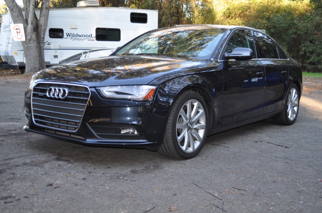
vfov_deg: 30.8
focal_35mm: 44
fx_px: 389
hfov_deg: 45.0
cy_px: 106
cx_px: 161
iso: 500
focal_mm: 29
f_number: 4.5
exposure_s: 1/125
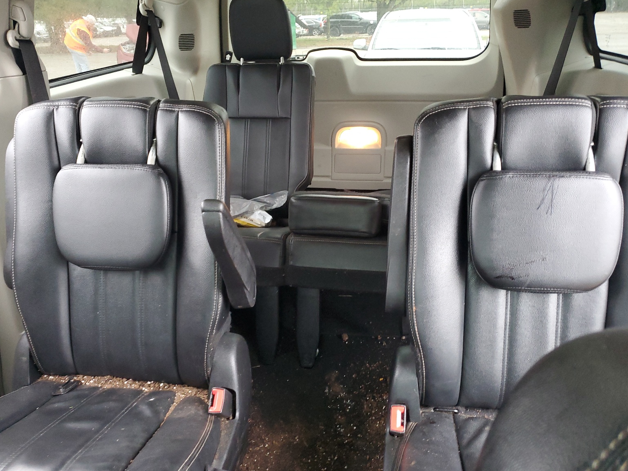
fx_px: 490
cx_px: 313
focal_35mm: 27
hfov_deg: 65.3
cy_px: 236
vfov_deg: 51.4
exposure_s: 1/40
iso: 283
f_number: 1.5
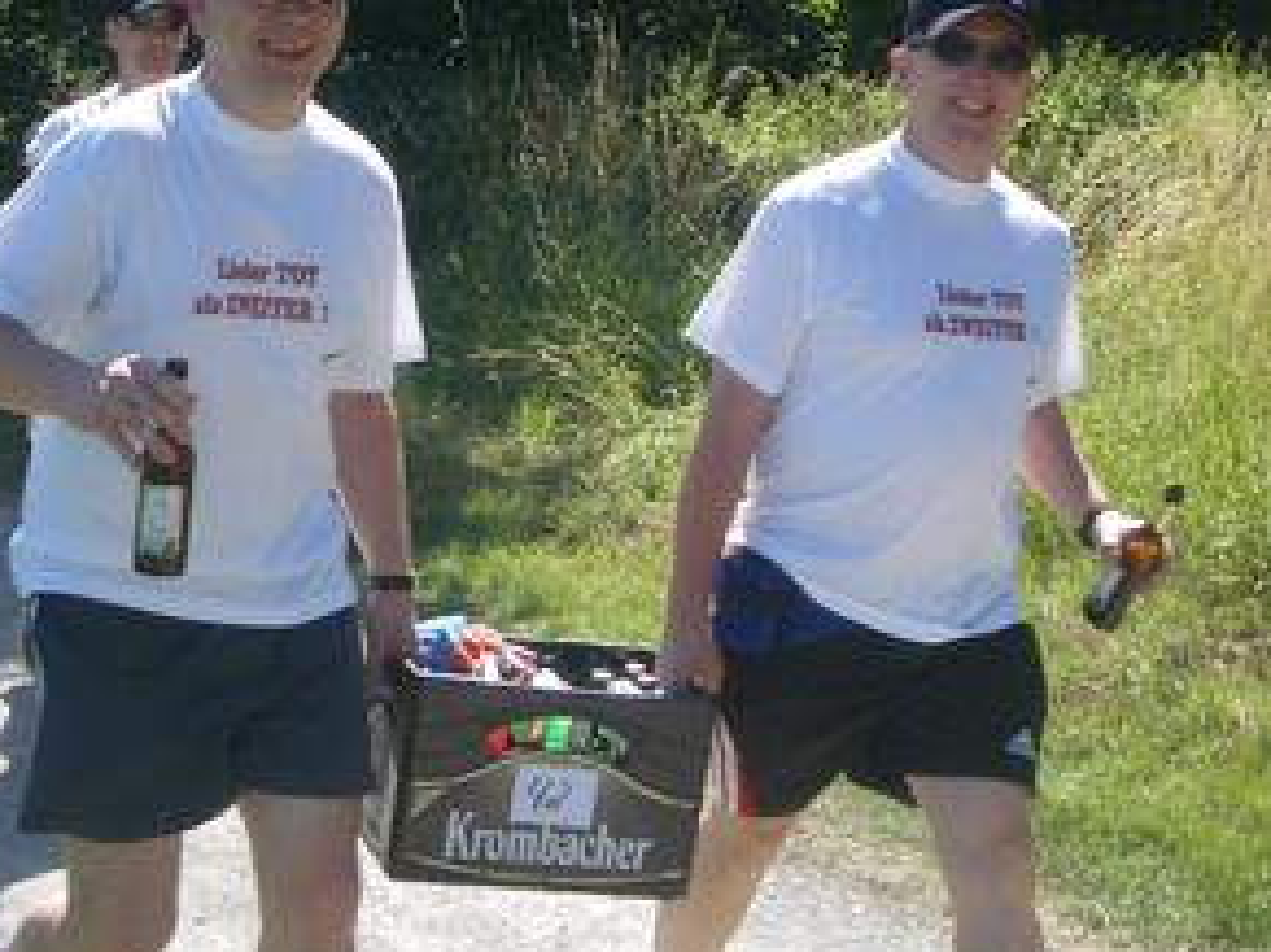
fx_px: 2826
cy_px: 279
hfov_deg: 25.3
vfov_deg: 19.0
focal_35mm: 77
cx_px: 572
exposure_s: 1/250
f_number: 4.3
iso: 50
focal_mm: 5.8
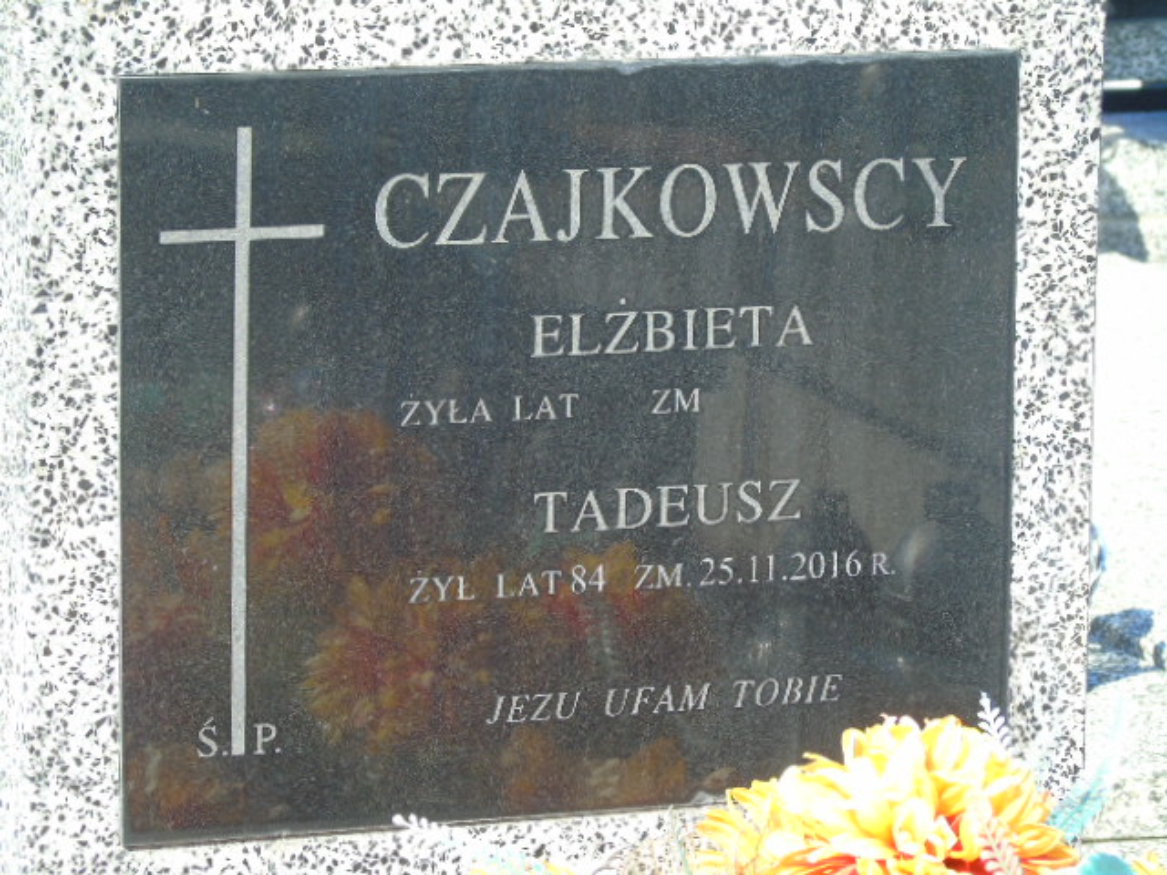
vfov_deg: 8.0
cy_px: 438
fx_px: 6271
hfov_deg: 10.6
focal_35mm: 186
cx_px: 584
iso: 80
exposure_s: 1/125
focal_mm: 33
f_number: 5
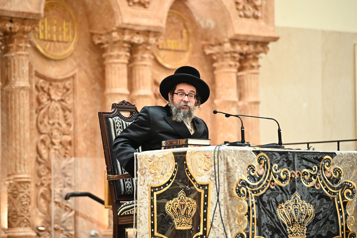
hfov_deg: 10.3
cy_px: 119
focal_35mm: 200
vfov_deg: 6.9
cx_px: 178
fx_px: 1982
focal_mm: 200
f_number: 4
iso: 2000
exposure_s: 1/200
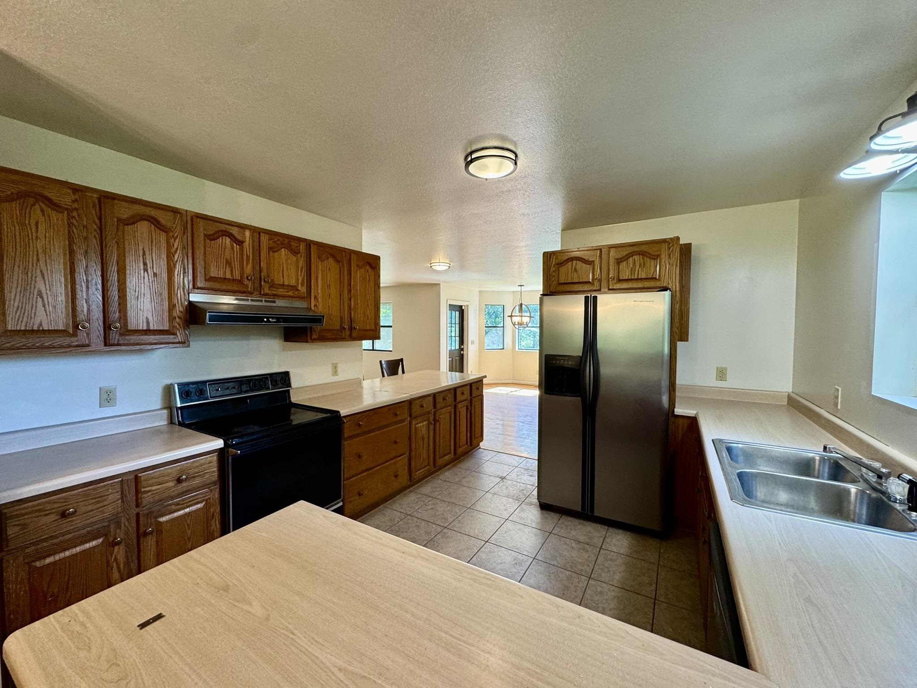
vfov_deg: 85.7
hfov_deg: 102.1
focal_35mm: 14
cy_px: 344
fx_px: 371
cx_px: 458
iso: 160
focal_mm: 2.22
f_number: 2.2
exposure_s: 1/120
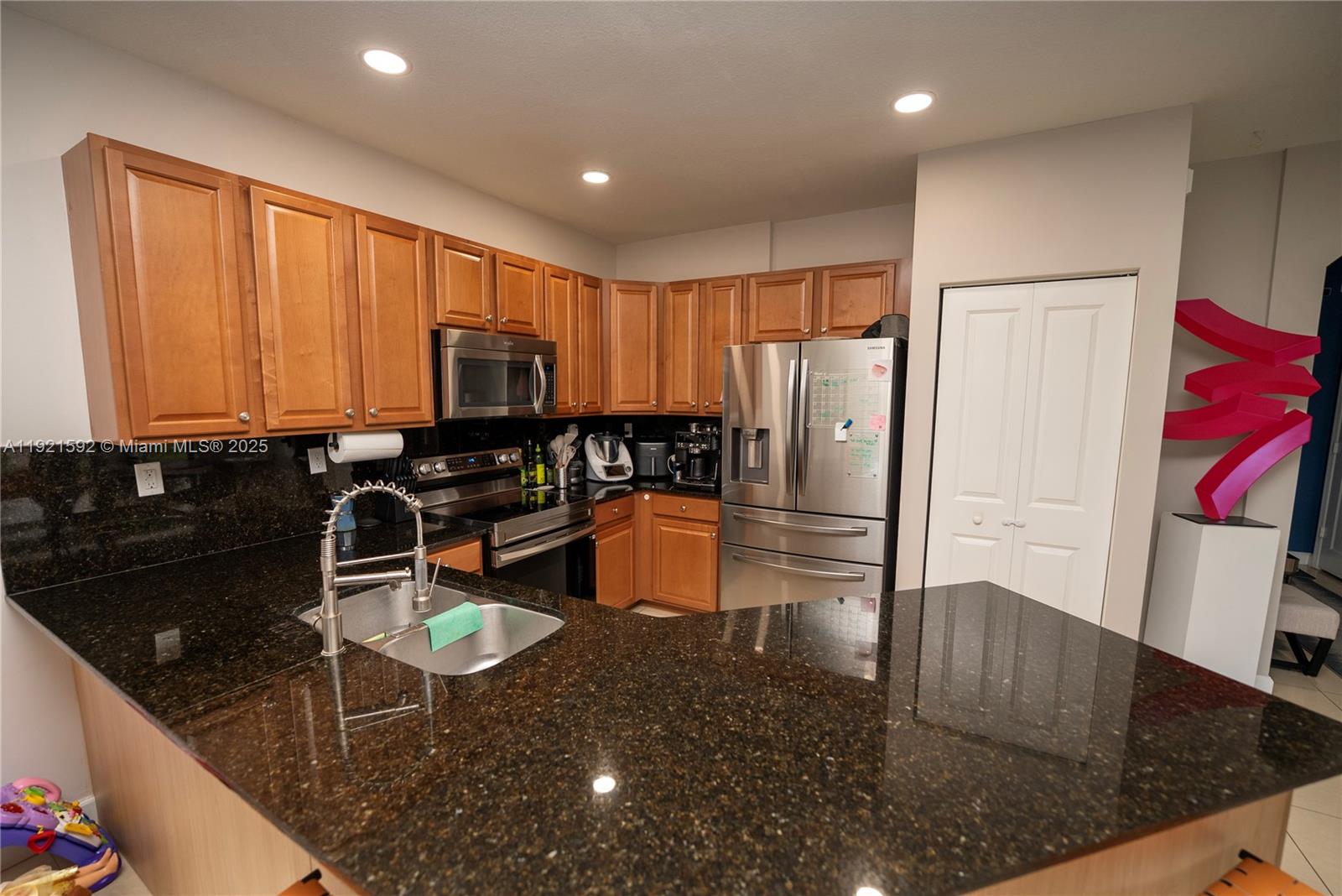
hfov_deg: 101.9
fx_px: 544
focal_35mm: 15
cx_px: 671
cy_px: 448
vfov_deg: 78.9
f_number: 2.8
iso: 320
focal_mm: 14.6
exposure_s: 1/250
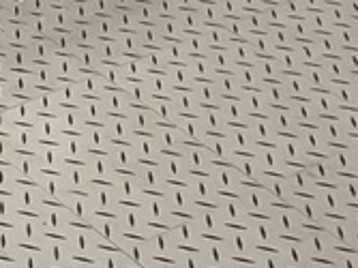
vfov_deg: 7.9
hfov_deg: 9.8
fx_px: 1726
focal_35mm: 167
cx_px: -611
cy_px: -459
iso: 25
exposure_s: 1/100
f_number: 1.8
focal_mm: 3
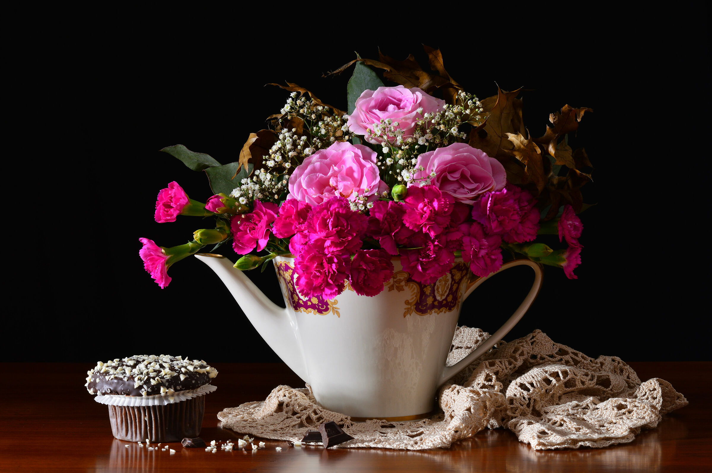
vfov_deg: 13.0
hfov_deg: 19.5
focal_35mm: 105
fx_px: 2075
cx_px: 356
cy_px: 236
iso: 100
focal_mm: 70
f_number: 16
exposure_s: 3
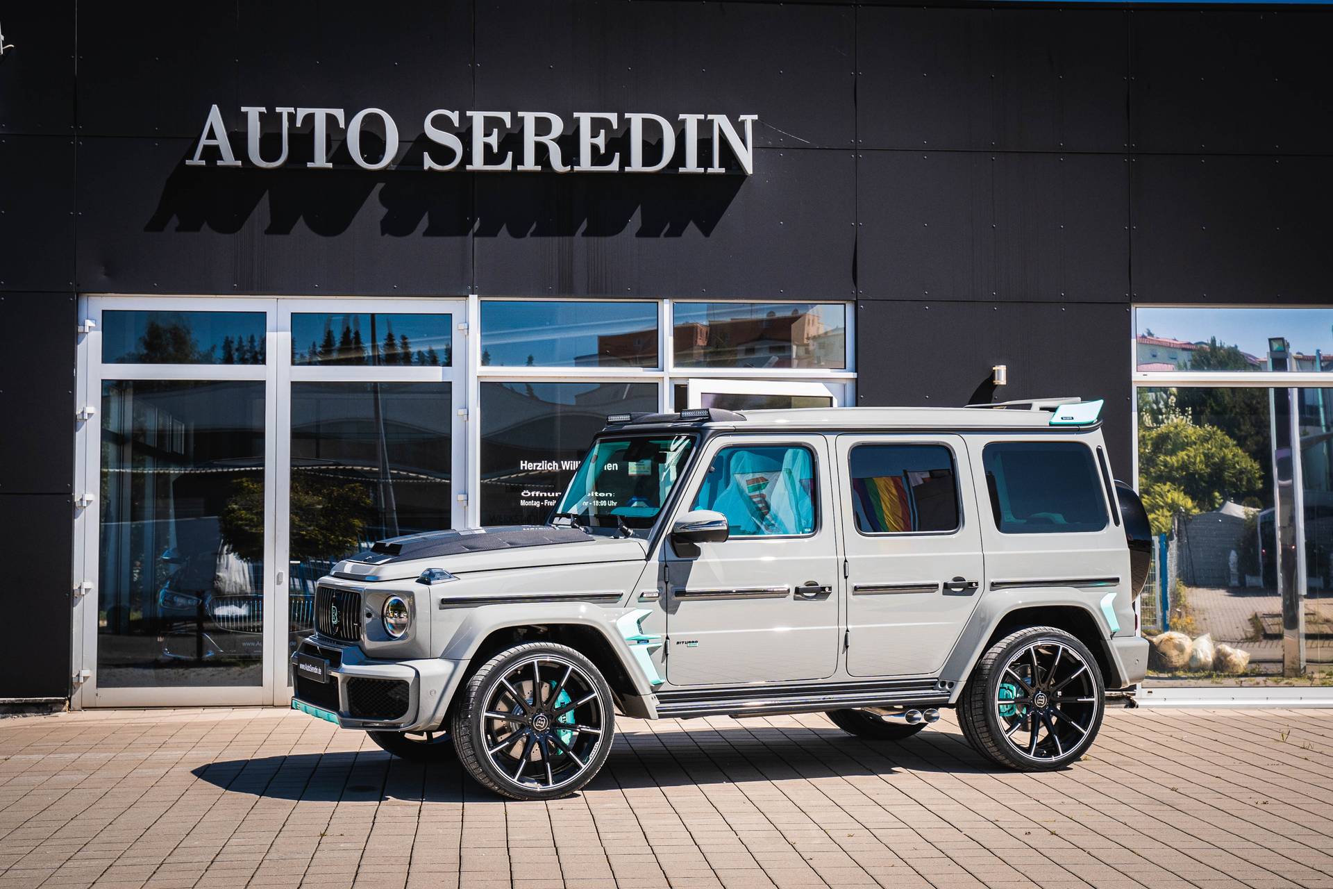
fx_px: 1777
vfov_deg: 28.1
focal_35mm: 48
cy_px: 444
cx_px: 666
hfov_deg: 41.1
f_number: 6.3
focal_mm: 48
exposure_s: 1/320
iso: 500
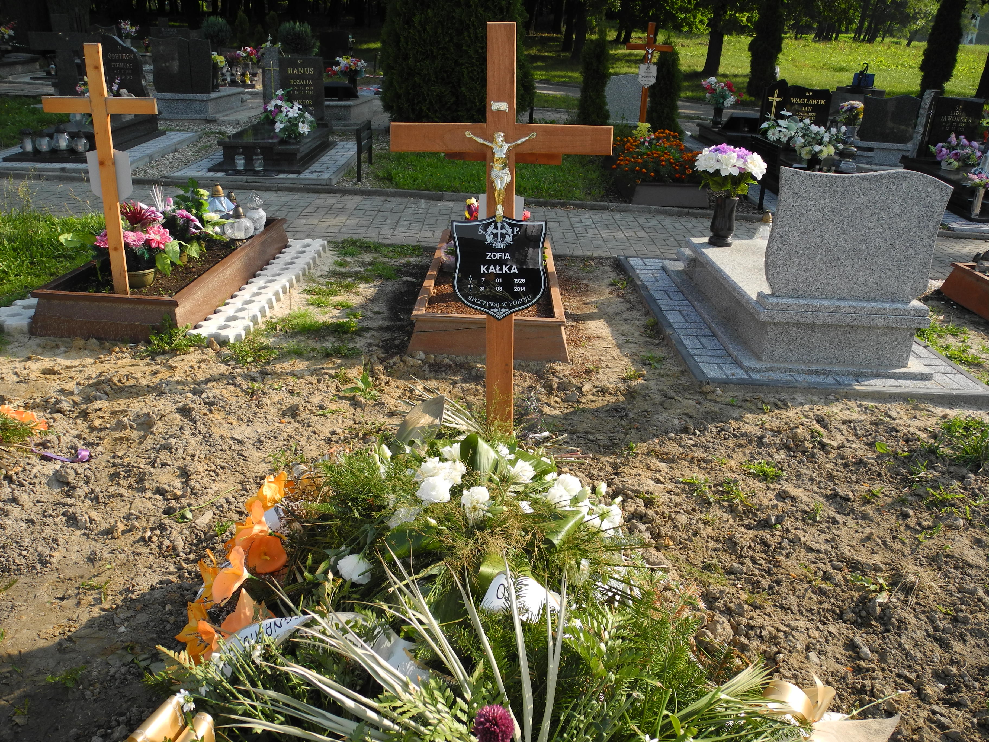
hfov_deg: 63.4
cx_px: 494
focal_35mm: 28
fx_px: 800
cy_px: 371
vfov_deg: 49.7
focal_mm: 6
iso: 100
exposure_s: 1/800
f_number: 2.8
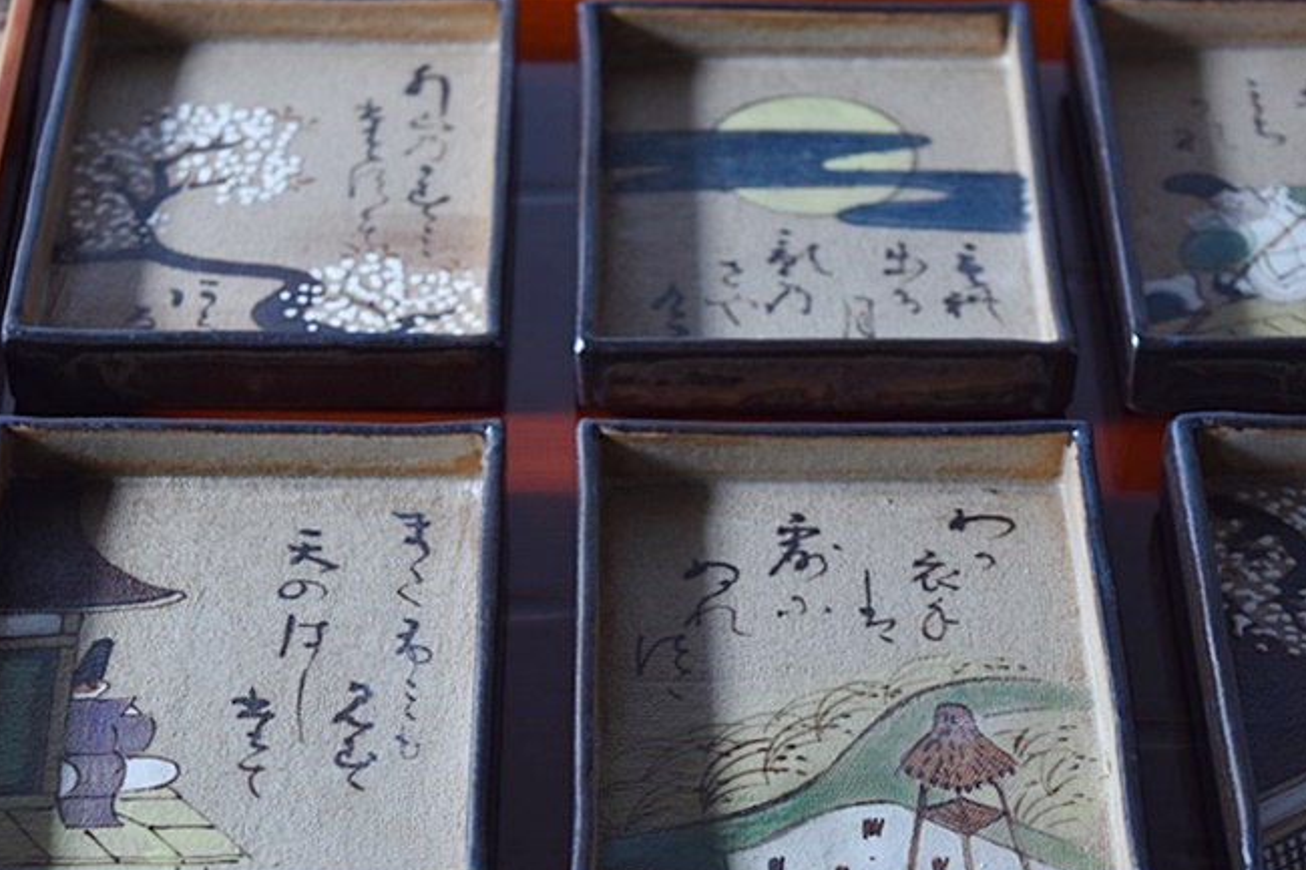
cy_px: 529
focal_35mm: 102
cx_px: 579
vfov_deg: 13.5
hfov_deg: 20.1
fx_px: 3685
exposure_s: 1/2
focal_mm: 55
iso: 400
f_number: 5.6
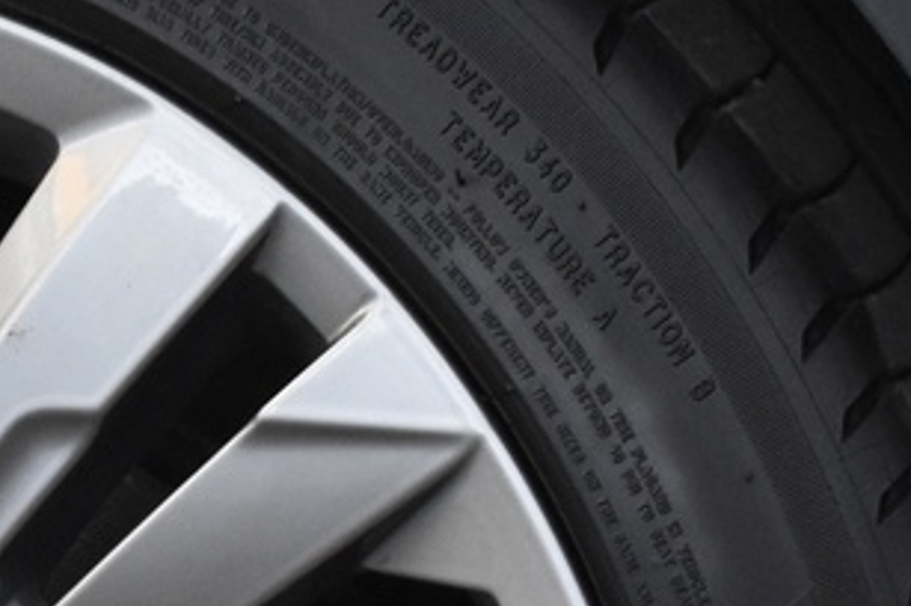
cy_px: 918
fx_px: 6209
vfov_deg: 5.5
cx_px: -139
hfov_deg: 8.3
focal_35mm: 246
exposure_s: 1/50
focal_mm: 31
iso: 1800
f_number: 4.2
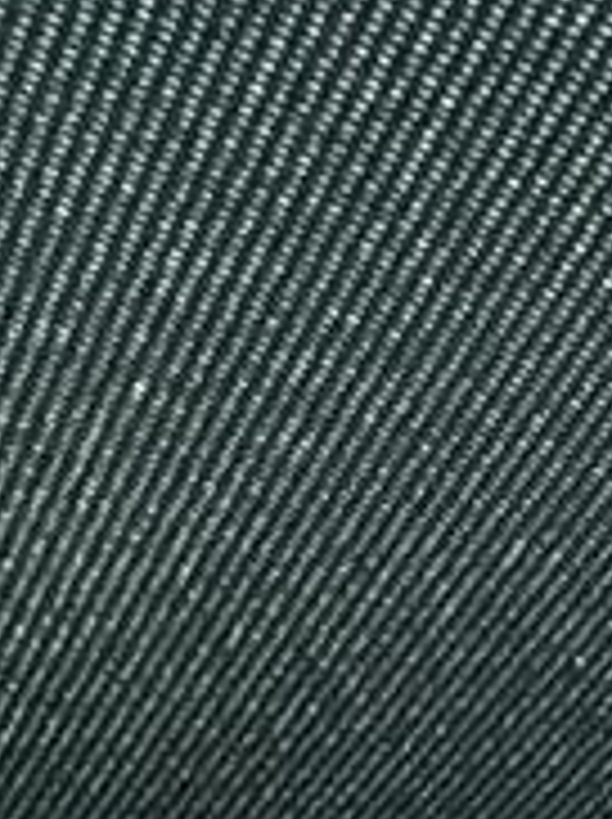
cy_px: 2313
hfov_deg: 6.2
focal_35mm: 211
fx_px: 4986
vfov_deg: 8.2
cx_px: 2084
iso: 320
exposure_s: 1/49
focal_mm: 2.69
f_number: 1.9
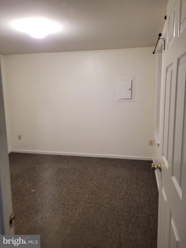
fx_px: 186
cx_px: 93
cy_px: 124
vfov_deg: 67.3
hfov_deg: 53.1
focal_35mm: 26
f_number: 1.8
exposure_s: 1/40
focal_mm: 5.4
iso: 250
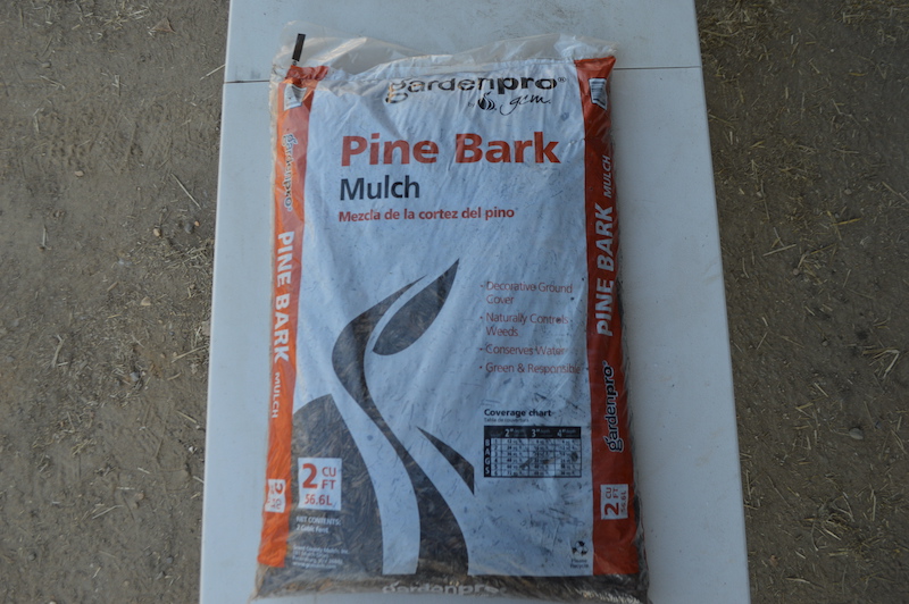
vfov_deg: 43.5
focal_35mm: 30
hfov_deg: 62.0
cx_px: 454
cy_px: 302
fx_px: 757
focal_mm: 20
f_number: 5.6
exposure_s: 1/125
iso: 180
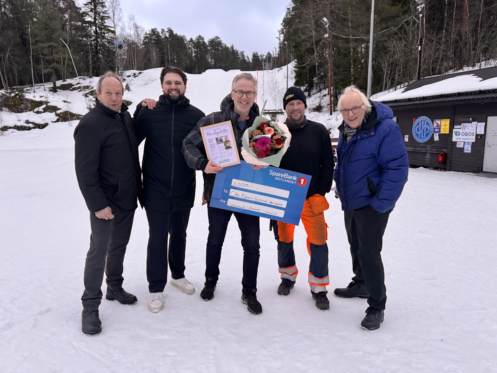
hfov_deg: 71.6
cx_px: 248
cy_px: 186
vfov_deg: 56.8
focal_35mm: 24
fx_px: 345
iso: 250
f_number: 1.78
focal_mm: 6.76
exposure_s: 1/60
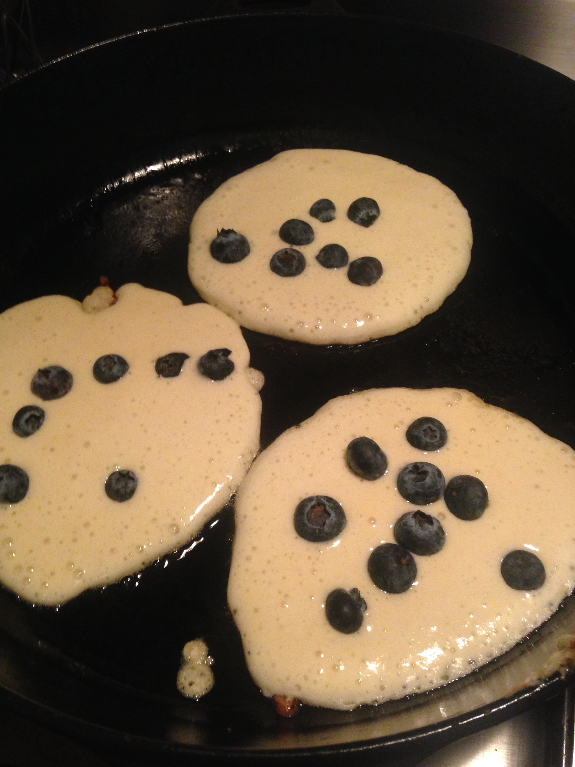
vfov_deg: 55.4
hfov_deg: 42.9
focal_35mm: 33
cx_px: 288
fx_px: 731
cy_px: 384
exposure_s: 1/20
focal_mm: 4.12
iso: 250
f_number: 2.4
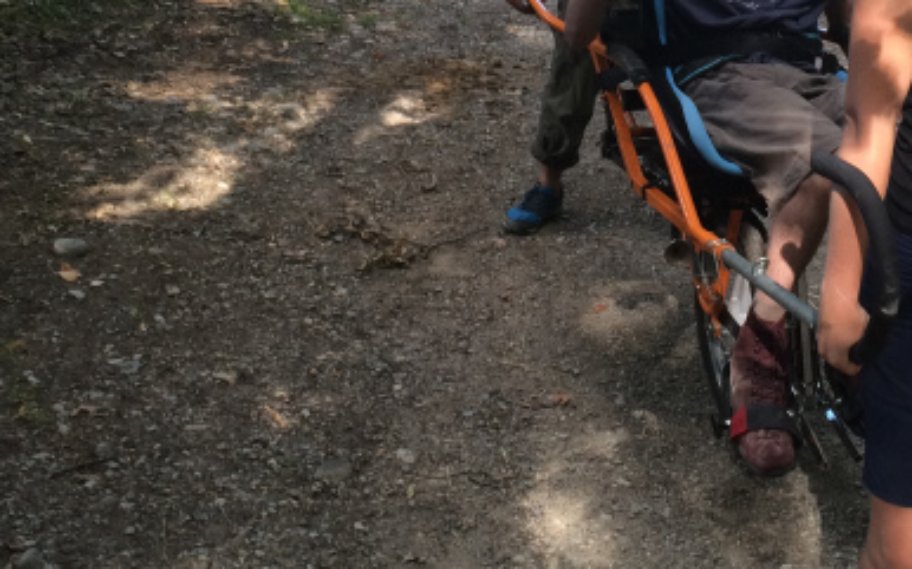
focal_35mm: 62
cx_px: 610
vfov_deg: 20.2
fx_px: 1541
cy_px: -25
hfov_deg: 32.7
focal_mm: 4.15
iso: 64
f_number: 2.2
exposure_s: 1/100
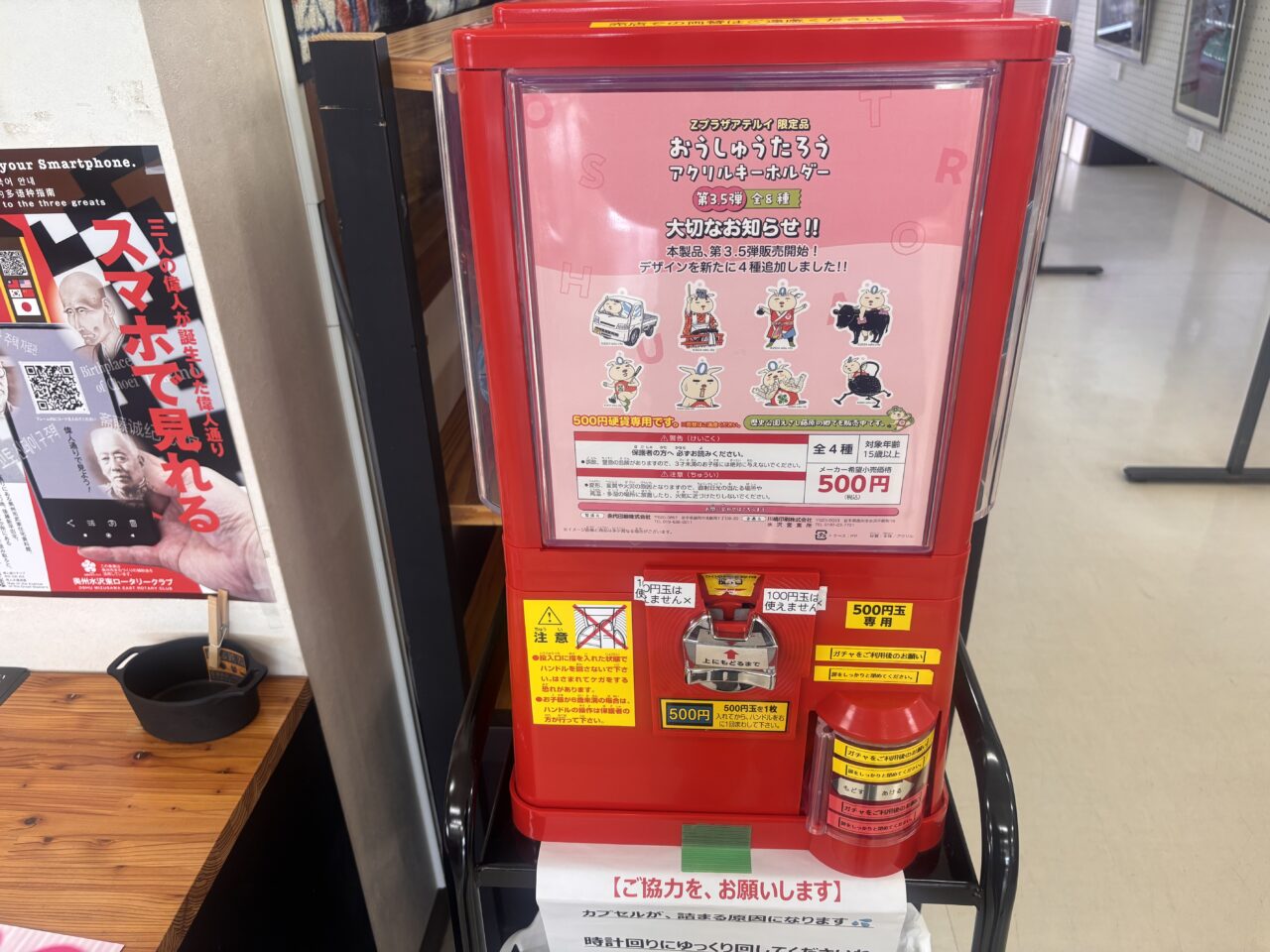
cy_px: 476
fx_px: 954
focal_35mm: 26
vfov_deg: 53.1
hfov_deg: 67.3
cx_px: 635
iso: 80
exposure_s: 1/100
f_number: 1.6
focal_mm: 5.96
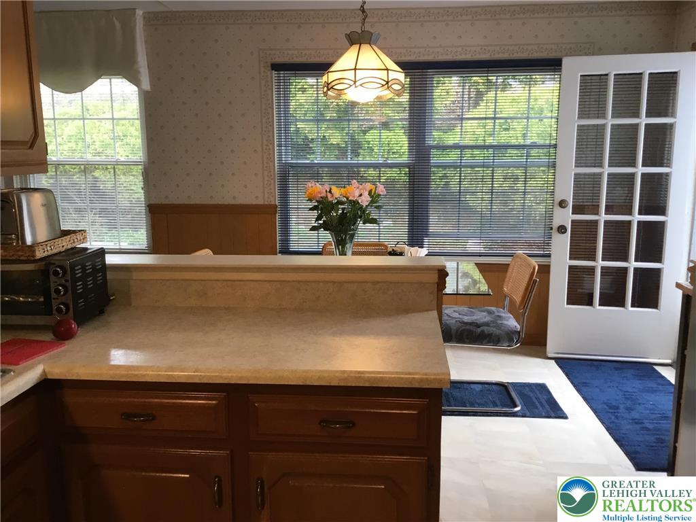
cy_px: 261
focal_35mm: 31
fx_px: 623
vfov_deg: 45.4
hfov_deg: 58.4
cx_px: 348
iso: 32
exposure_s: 1/30
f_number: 2.4
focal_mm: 3.3
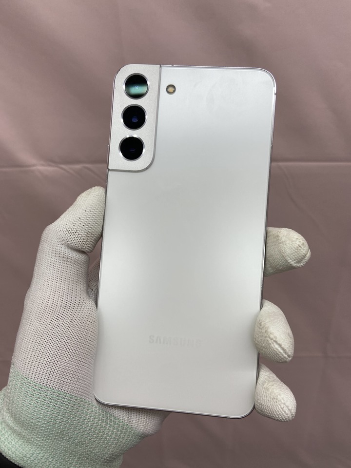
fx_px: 352
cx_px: 176
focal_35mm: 26
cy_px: 234
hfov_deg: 53.1
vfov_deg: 67.3
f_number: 1.8
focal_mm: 4.25
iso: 32
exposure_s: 1/120
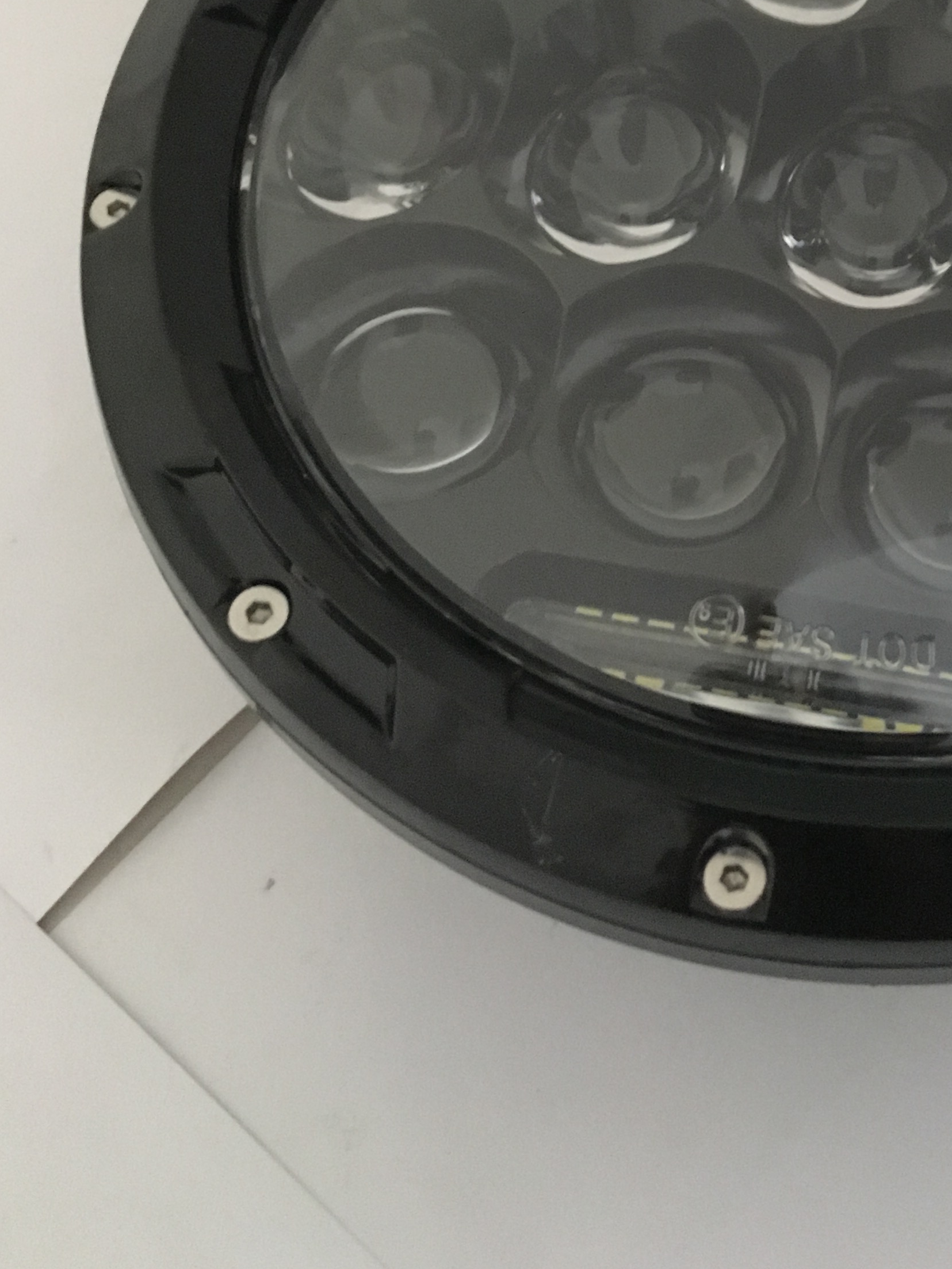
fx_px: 1943
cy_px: 179
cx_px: 842
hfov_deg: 26.7
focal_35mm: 53
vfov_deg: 34.6
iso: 500
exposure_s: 1/17
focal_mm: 4.15
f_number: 2.2
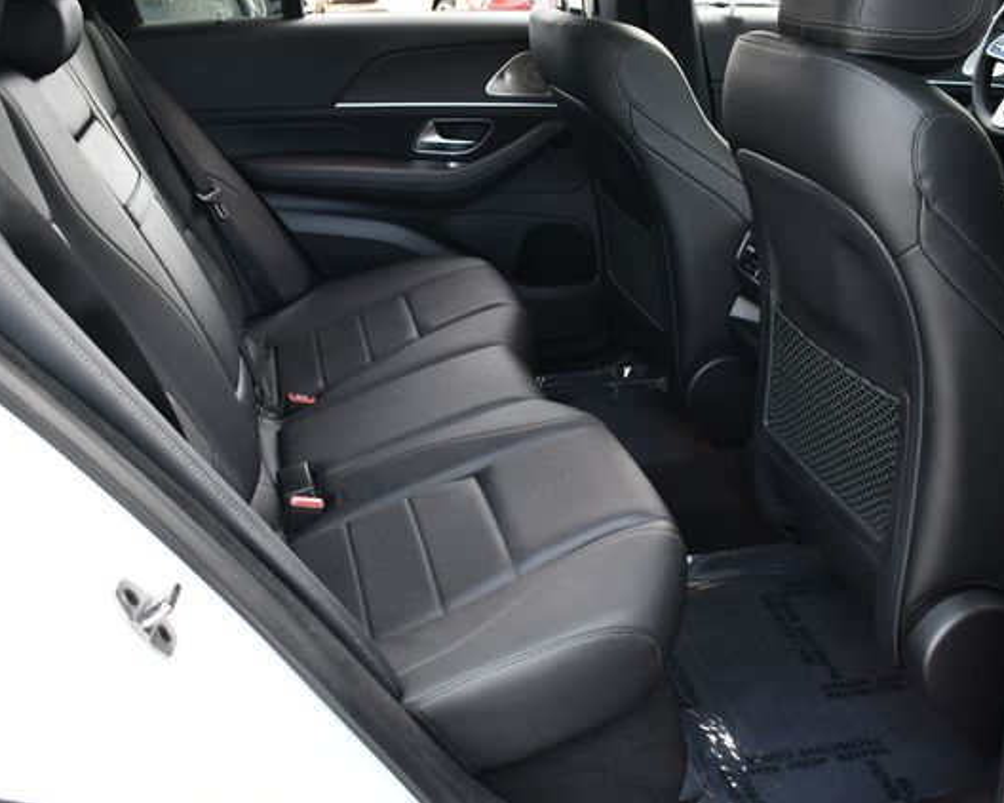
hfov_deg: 44.8
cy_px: 403
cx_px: 496
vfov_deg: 36.5
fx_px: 1218
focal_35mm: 41
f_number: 3.5
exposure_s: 1/250
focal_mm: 18
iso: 450
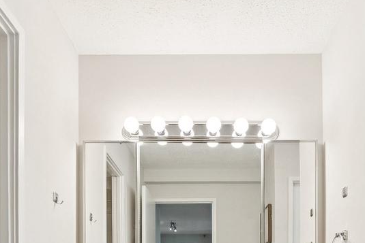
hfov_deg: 54.2
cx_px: 209
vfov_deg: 32.0
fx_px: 355
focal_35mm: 35
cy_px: 286
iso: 640
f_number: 7.1
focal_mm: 13
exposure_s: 1/60
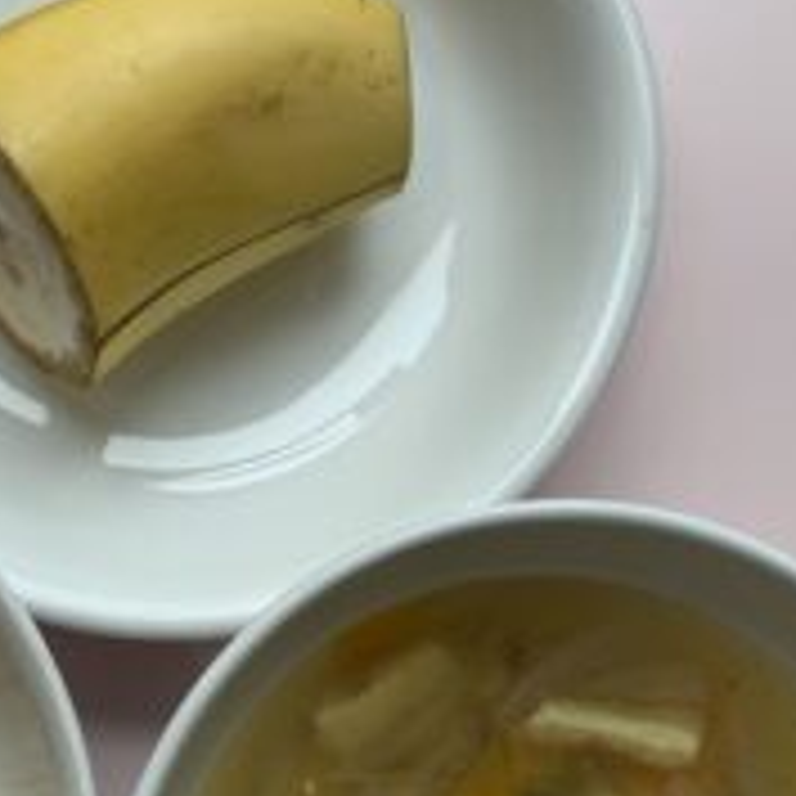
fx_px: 1691
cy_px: 605
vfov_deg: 26.1
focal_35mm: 65
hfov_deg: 25.7
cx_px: 81
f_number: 1.8
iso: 25
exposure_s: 1/121
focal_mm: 4.25
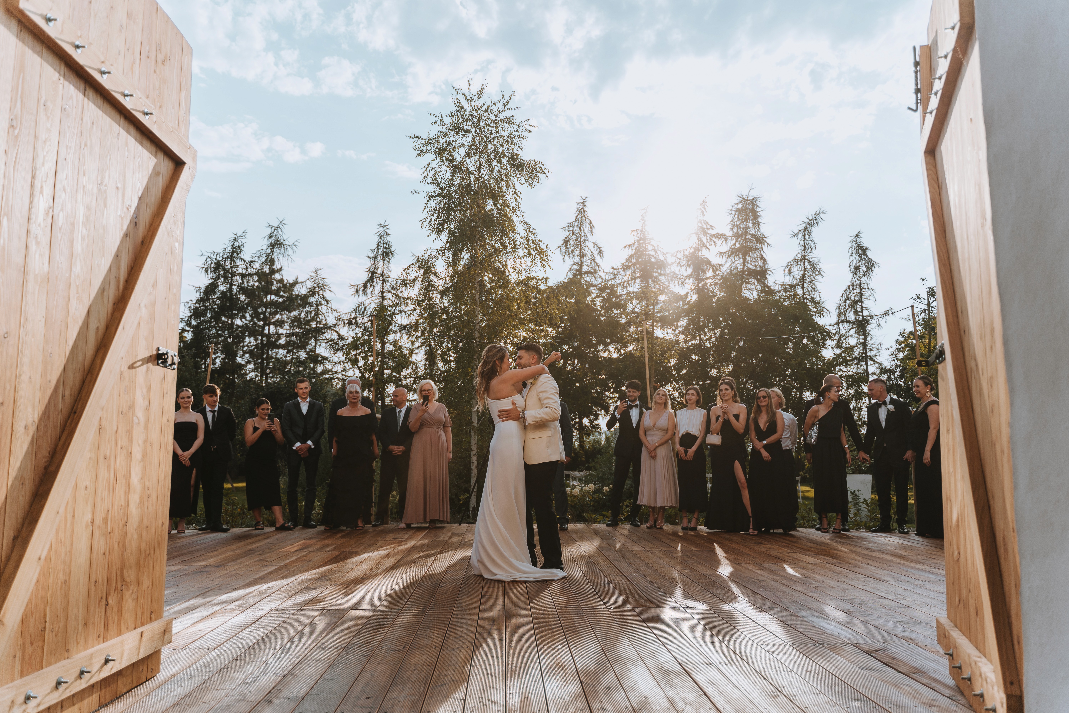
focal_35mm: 28
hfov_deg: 65.5
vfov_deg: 46.4
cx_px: 534
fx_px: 831
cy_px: 356
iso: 100
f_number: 2.8
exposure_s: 1/2000
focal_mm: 28
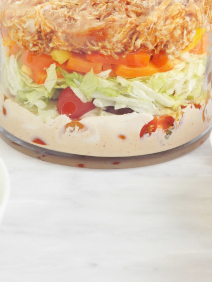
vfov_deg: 12.7
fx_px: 1258
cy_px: 25
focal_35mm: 154
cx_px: 94
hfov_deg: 9.6
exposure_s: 1/100
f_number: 5.6
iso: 320
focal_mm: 50
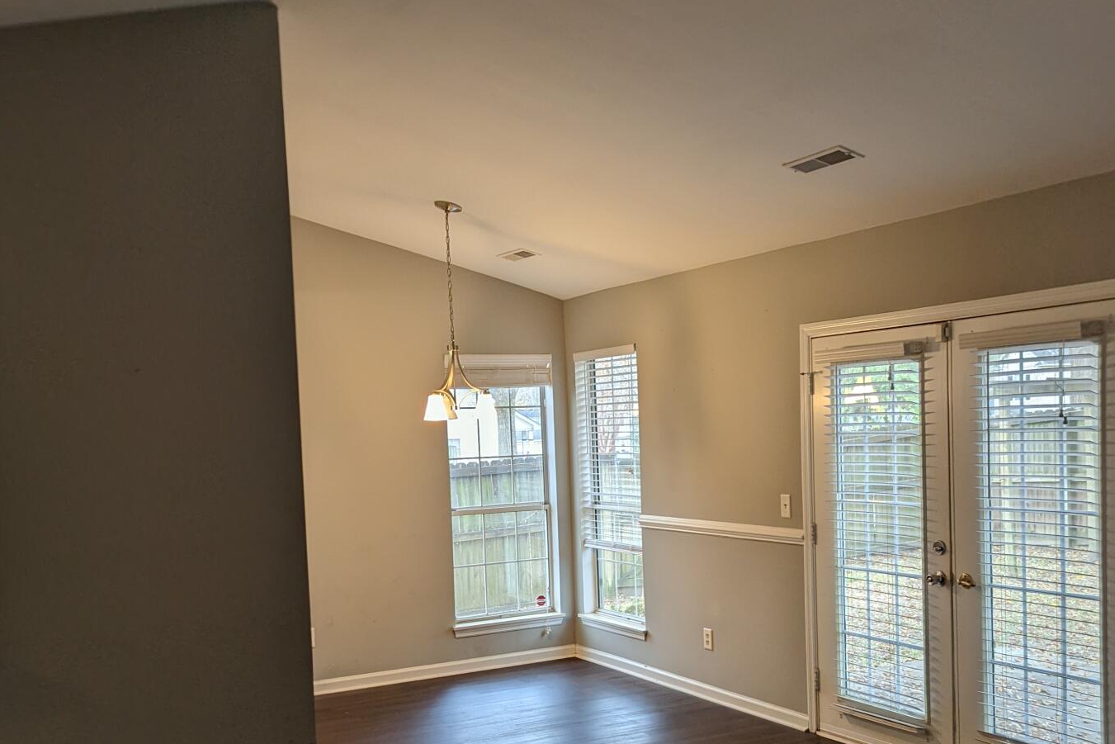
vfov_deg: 35.6
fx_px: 1146
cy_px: 492
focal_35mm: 37
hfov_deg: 51.9
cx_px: 567
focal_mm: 6.81
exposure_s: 1/60
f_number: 1.85
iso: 106
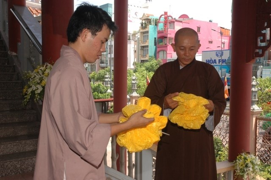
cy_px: 90
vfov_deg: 33.0
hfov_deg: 47.9
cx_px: 136
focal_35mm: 40
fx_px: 305
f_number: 16
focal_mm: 27
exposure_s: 1/50
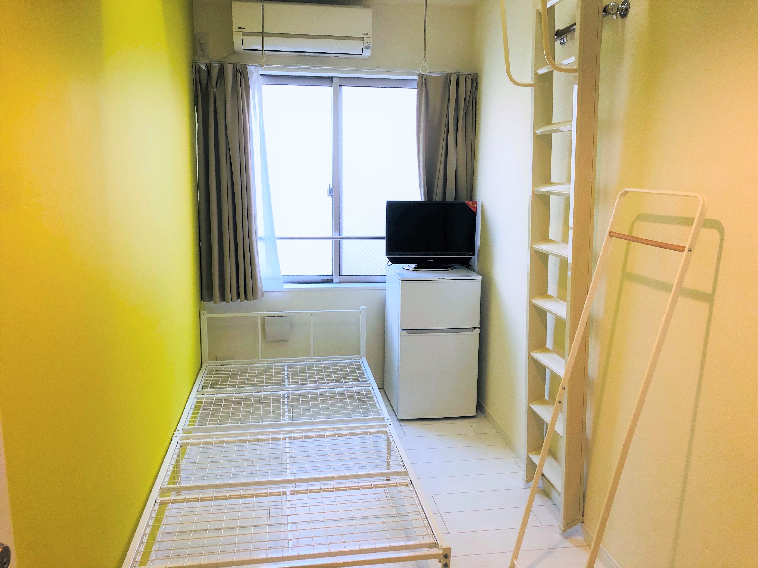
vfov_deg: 49.7
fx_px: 613
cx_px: 379
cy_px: 284
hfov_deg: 63.4
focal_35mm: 28
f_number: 1.8
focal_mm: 4
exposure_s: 1/50
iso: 32
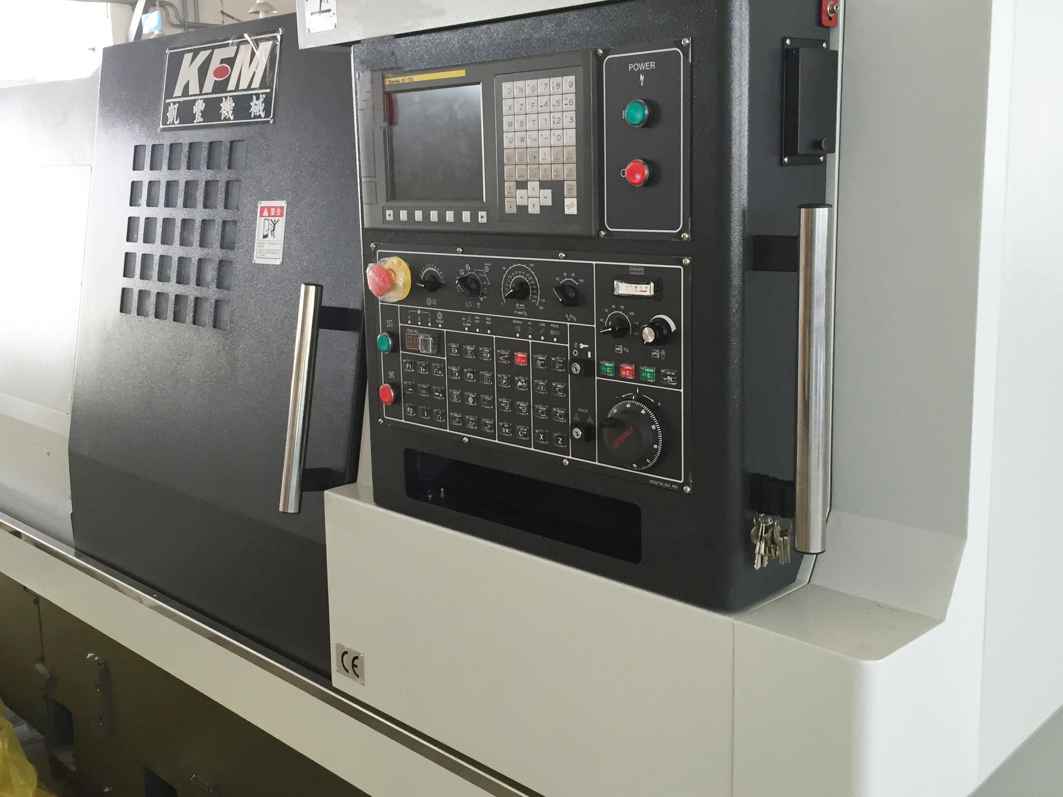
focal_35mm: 36
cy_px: 354
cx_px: 489
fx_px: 1106
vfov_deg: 39.6
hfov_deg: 51.3
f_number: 2.2
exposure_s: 1/30
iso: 80
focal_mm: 4.15
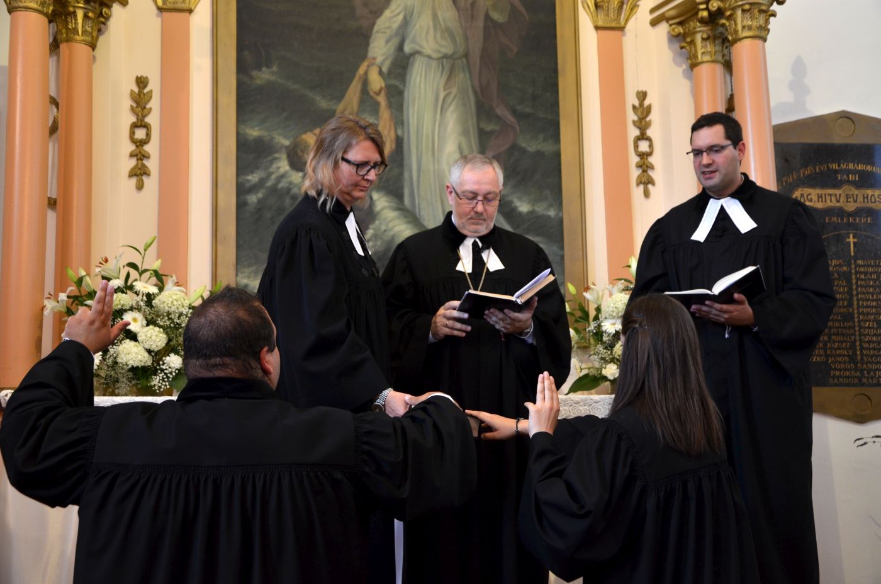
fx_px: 1026
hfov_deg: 46.5
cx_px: 440
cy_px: 292
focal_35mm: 42
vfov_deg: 31.8
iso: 400
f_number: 4.5
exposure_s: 1/30
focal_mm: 28
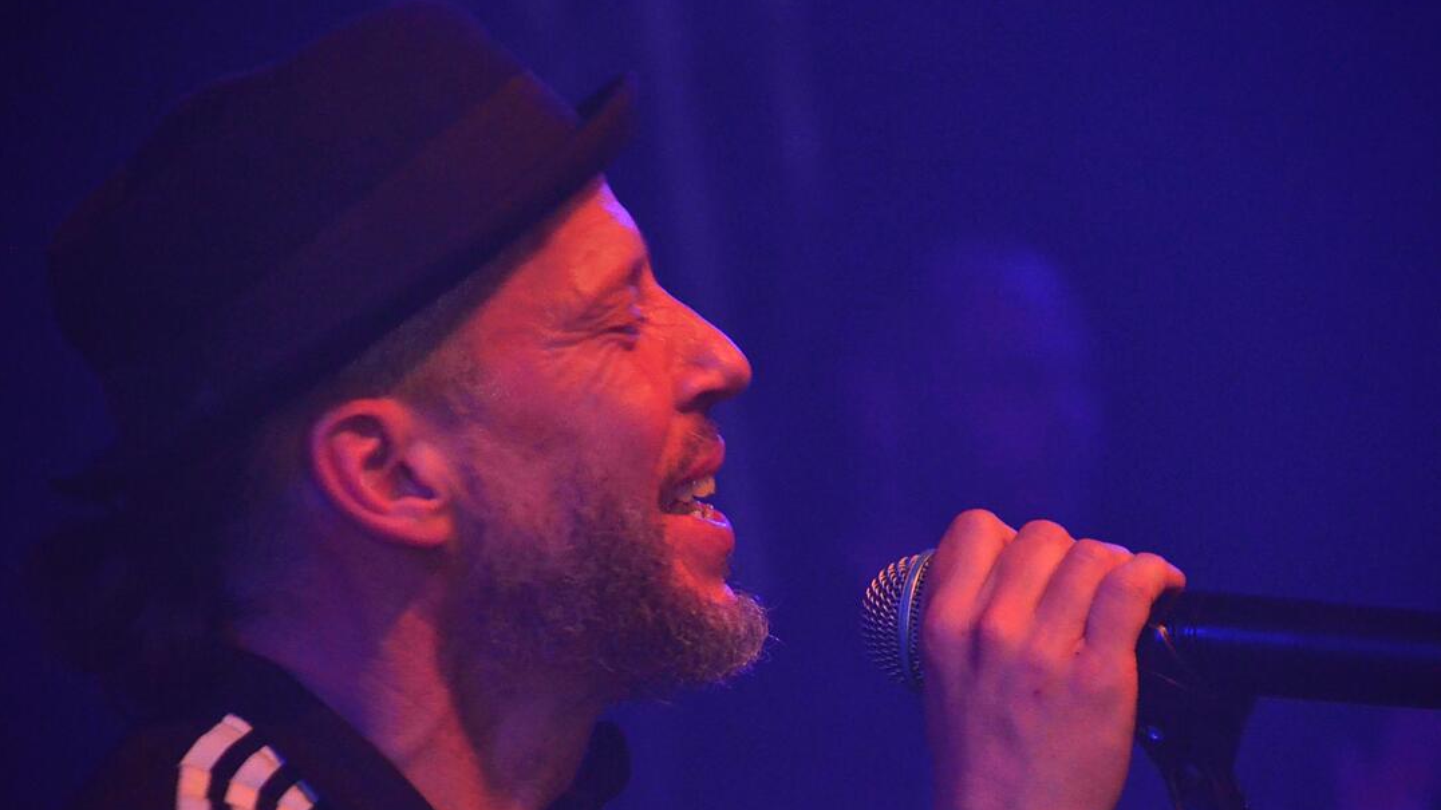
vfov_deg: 2.9
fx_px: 16237
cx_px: 720
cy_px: 444
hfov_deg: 5.1
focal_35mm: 425
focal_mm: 270
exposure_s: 1/80
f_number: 6.3
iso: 3200
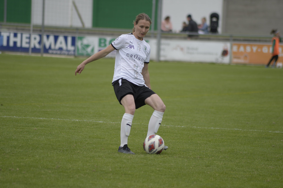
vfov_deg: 4.2
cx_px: 140
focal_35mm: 323
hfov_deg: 6.4
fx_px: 2536
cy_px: 89
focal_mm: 300
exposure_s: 1/500
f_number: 5.6
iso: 220
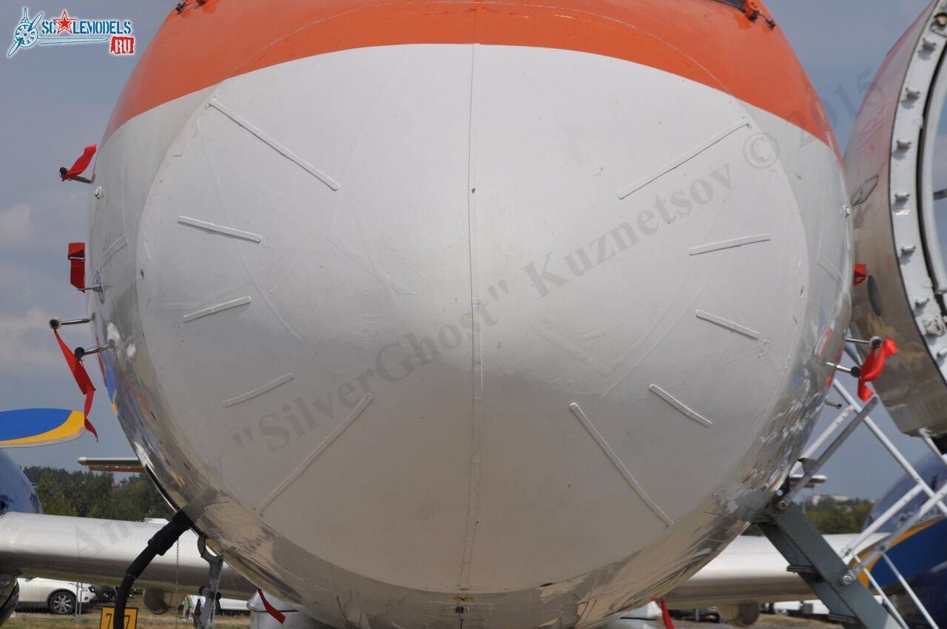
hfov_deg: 29.9
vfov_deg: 20.1
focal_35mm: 68
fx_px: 1773
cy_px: 314
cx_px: 474
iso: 200
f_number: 8
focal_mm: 45
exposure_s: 1/1250
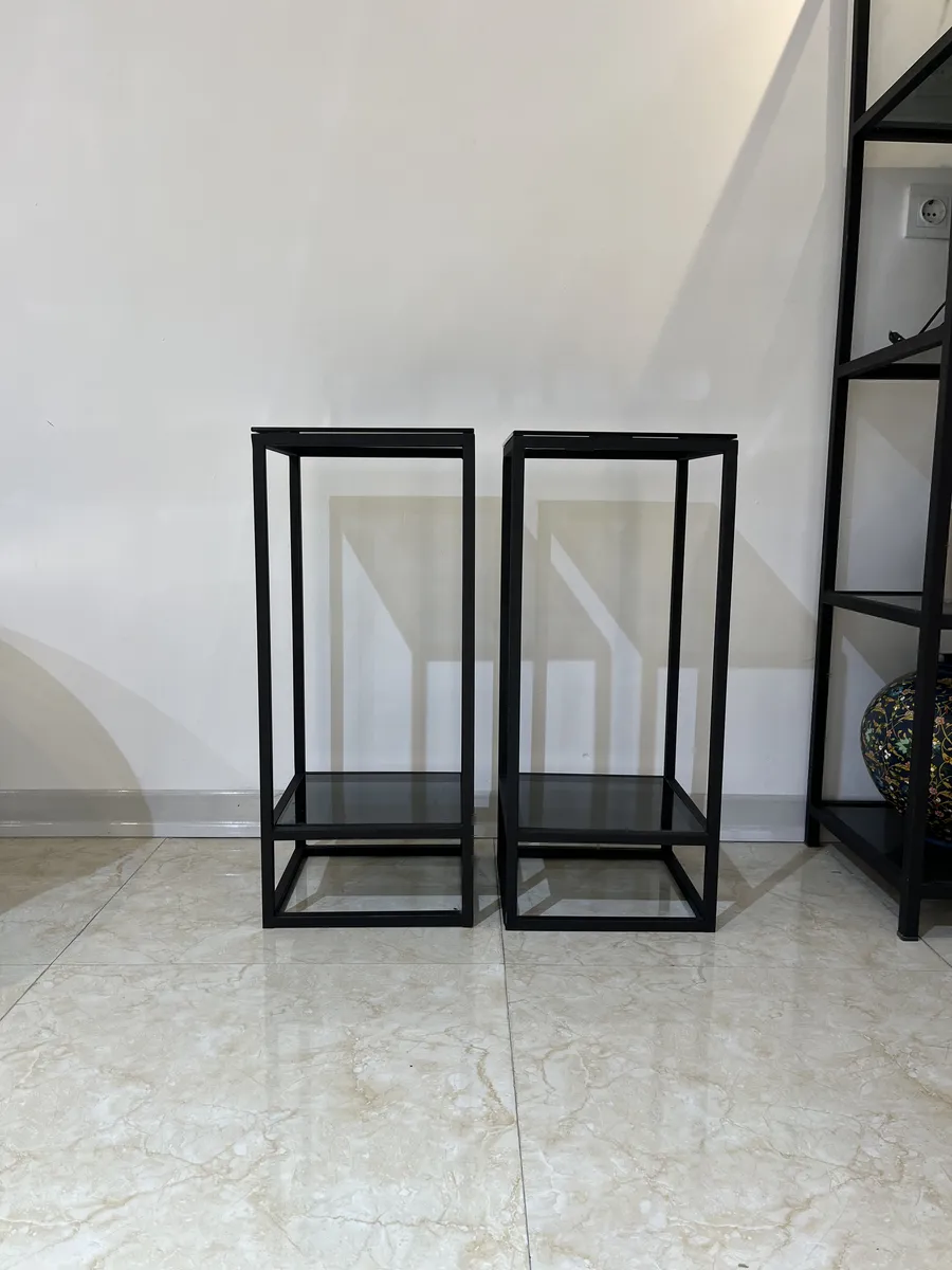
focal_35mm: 26
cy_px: 635
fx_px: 953
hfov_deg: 53.1
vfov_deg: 67.3
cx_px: 476
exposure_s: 1/100
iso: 40
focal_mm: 5.1
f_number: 1.6
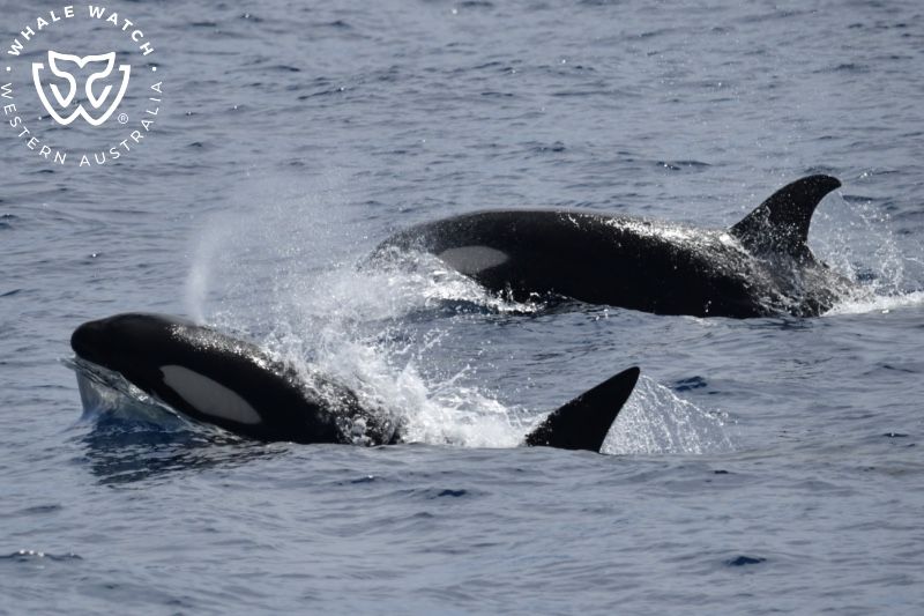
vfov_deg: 3.3
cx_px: 462
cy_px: 308
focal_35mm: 420
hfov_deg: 4.9
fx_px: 10777
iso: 560
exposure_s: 1/8000
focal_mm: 420
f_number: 6
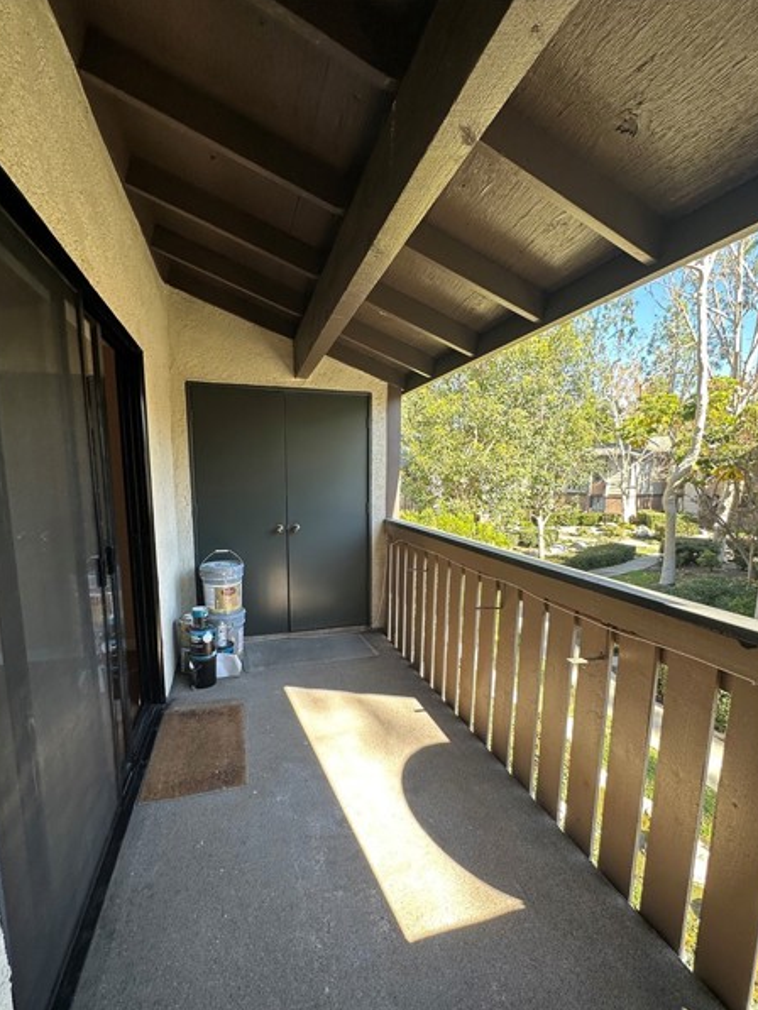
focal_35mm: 15
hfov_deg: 81.8
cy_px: 536
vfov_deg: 98.0
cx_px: 371
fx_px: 438
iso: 40
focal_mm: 2.22
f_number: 2.2
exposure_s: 1/162
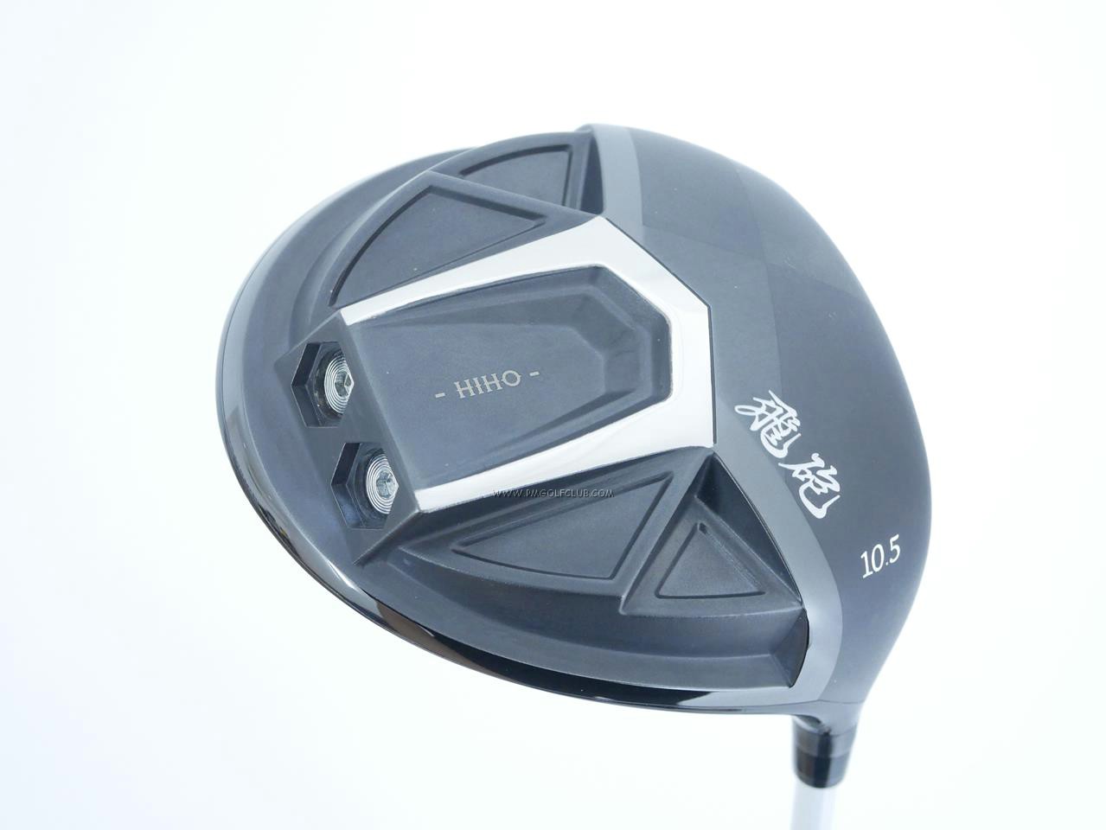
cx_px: 553
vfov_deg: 29.1
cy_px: 415
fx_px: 1598
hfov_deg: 38.2
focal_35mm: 50
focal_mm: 25
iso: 1600
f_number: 4.5
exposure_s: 1/40
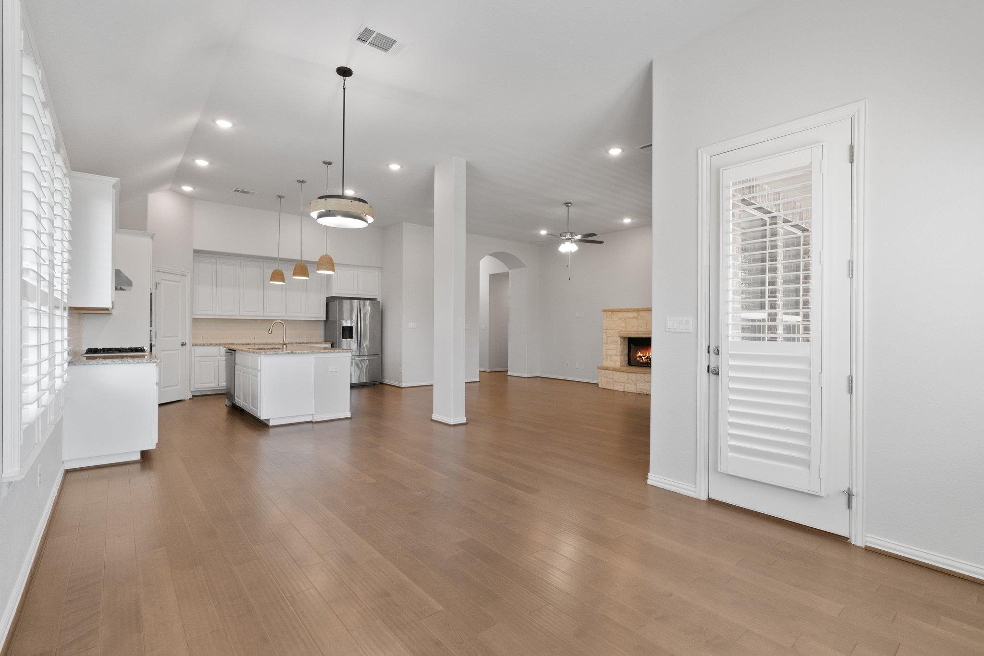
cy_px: 328
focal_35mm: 16
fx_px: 437
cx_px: 492
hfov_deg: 96.7
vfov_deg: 73.8
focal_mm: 16
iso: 2000
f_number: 8
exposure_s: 1/30
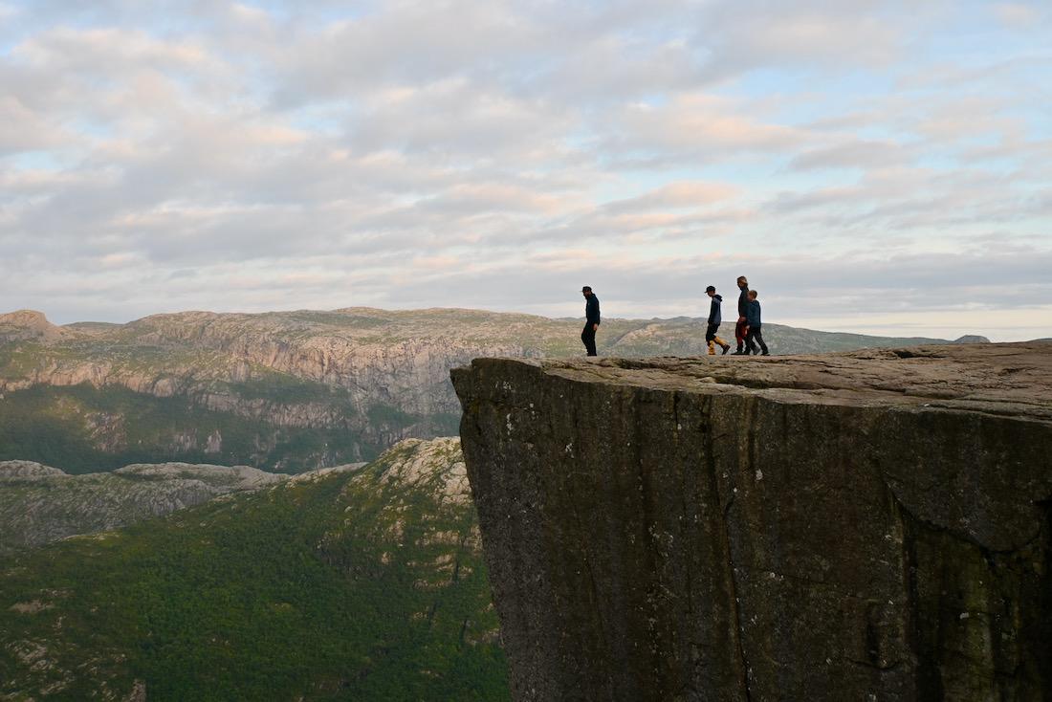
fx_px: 1228
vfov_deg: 31.9
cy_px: 351
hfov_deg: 46.4
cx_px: 526
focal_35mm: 42
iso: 200
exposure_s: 1/250
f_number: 5
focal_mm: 28
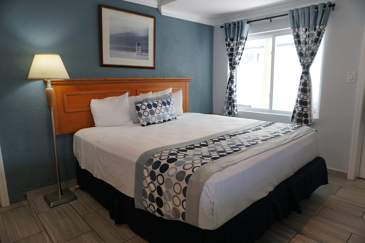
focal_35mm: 24
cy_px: 122
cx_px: 182
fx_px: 243
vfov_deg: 53.1
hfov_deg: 73.7
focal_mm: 16
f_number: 4
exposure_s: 1/60
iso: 250
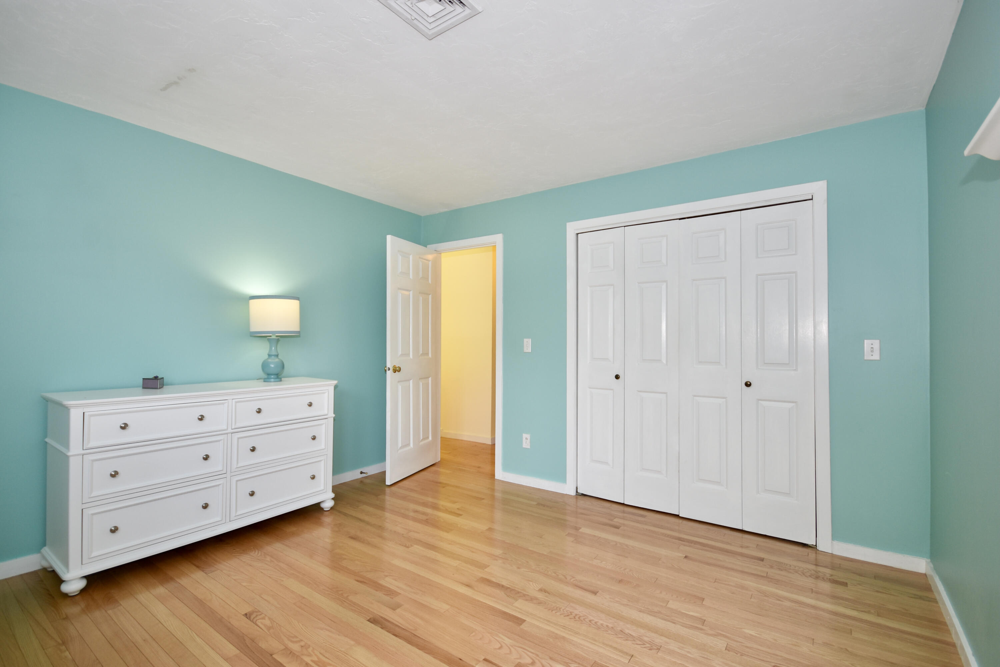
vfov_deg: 77.3
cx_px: 500
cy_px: 334
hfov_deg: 100.4
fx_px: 417
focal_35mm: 15
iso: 250
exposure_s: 1/60
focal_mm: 10
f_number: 4
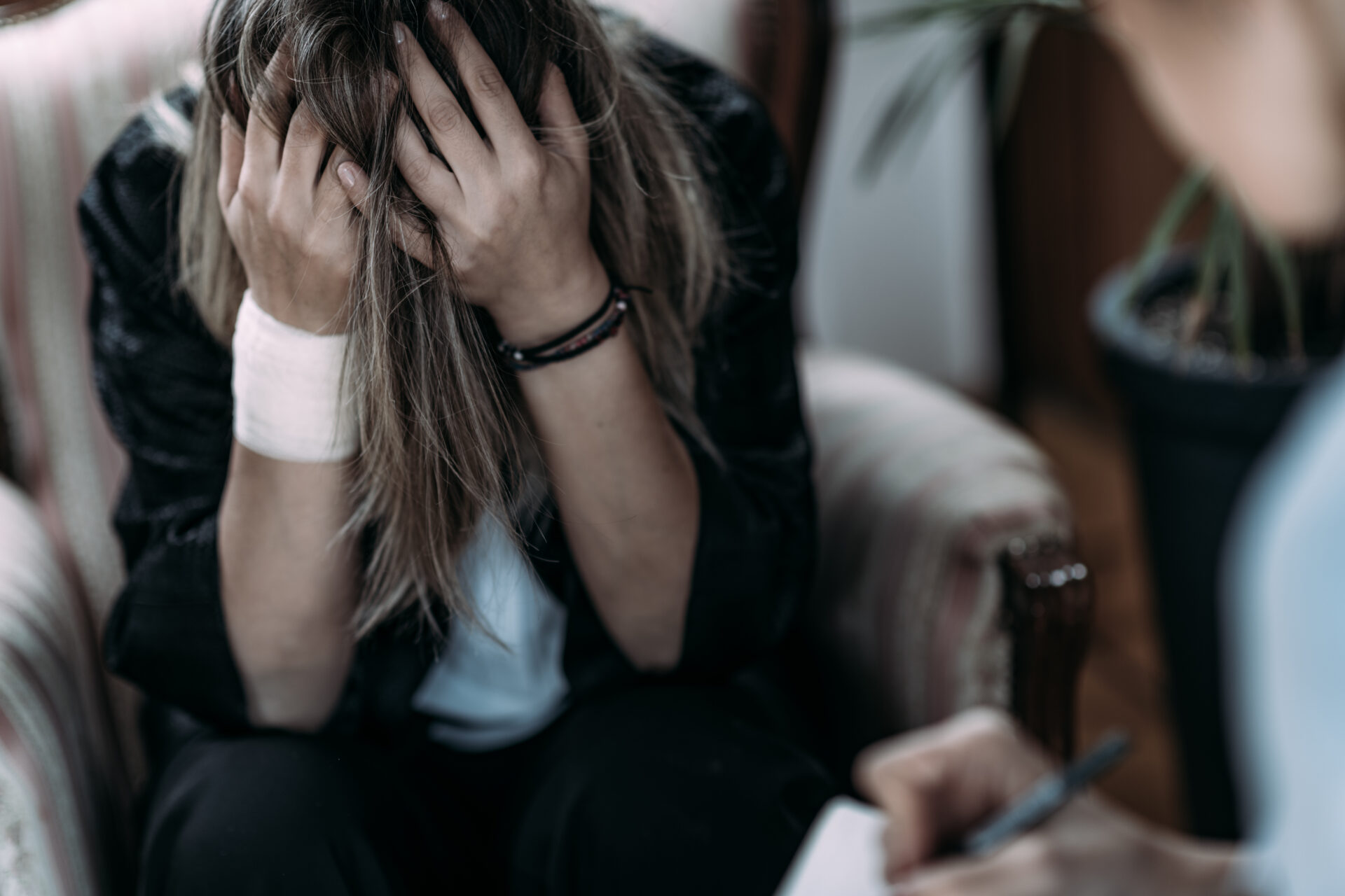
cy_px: 448
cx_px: 672
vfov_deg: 16.1
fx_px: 3175
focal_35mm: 85
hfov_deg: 23.9
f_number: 1.8
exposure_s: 1/200
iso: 64
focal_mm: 85
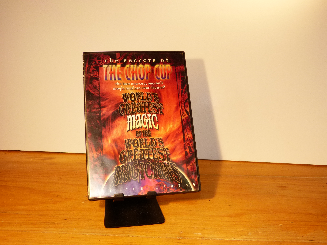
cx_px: 164
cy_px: 122
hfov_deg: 49.0
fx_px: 359
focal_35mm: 38
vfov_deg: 37.7
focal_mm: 6.8
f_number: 3.1
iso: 200
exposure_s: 1/60
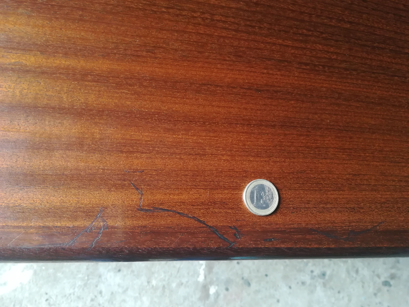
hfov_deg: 67.3
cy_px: 154
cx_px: 204
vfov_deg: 53.1
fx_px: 307
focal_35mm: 26
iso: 250
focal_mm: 3.83
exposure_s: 1/33.3
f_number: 2.2
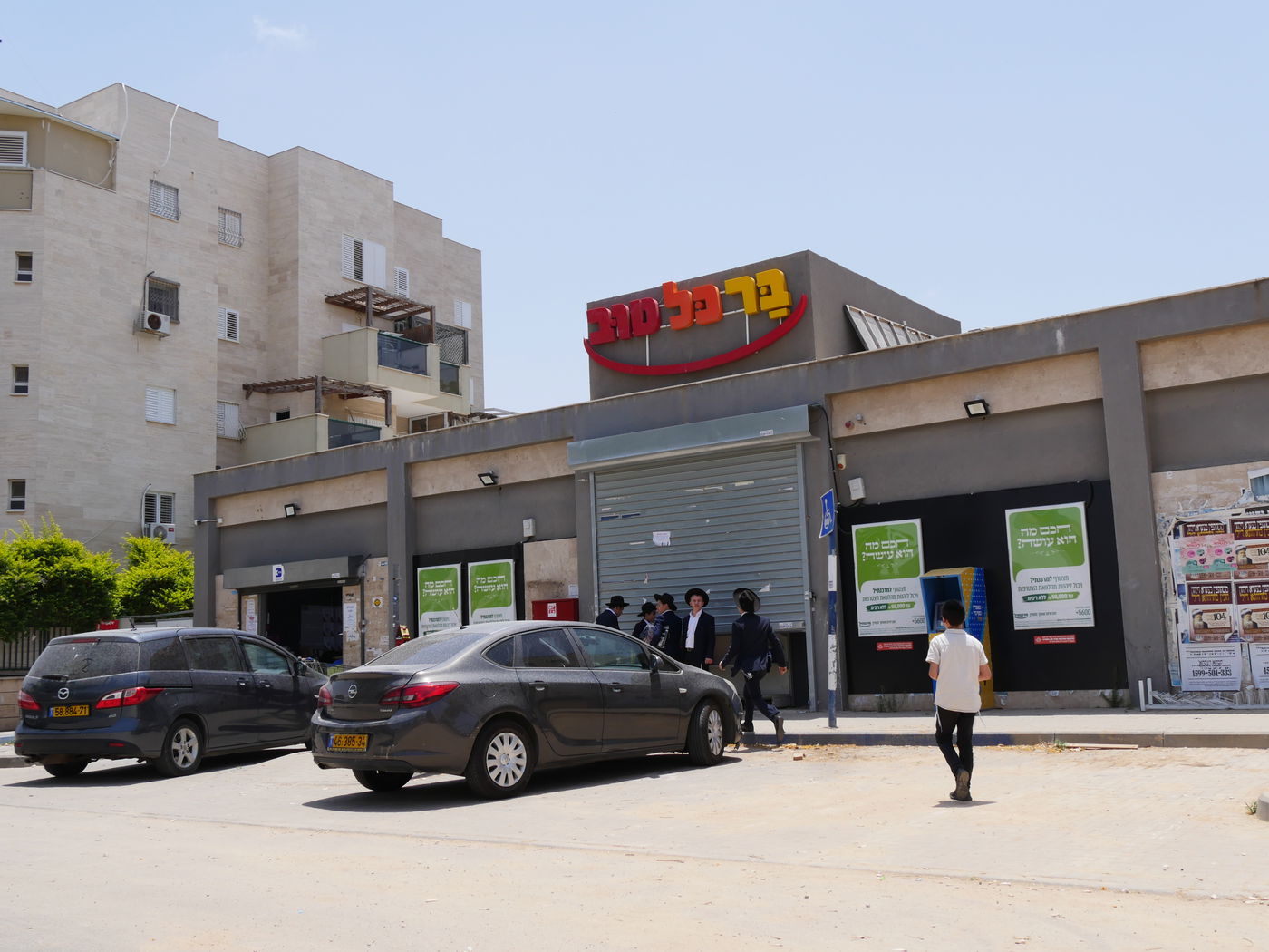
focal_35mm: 34
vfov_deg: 41.8
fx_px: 1246
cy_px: 476
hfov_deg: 54.0
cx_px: 634
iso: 200
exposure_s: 1/400
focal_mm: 17
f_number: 8
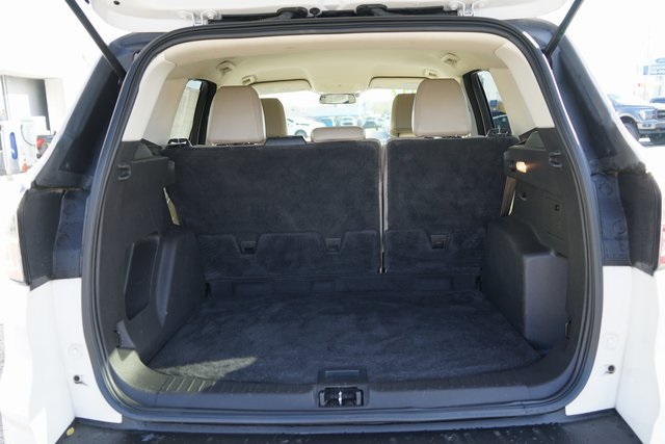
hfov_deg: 60.3
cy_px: 222
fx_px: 573
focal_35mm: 31
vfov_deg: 42.3
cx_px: 332
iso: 100
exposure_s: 1/60
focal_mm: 31
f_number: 4
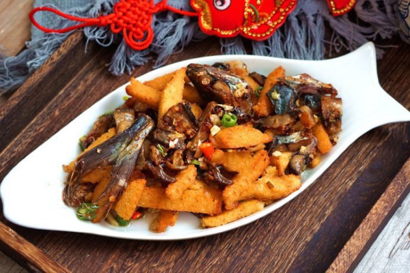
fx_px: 854
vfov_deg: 18.2
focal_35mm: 75
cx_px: 205
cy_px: 136
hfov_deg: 27.0
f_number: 4
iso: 1600
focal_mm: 50
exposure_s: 1/160
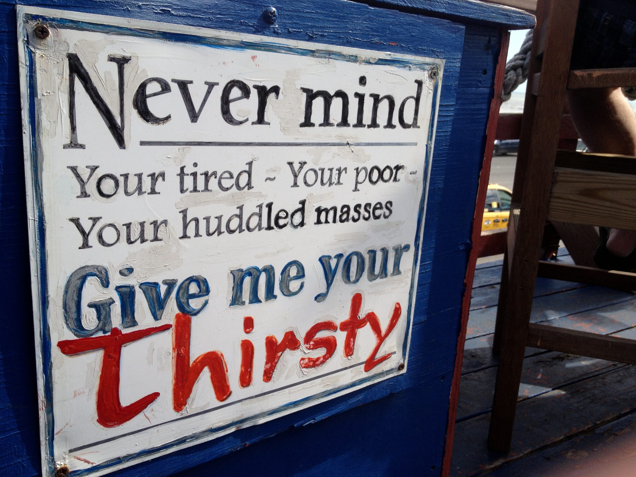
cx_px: 318
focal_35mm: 35
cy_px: 238
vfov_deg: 40.7
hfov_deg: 52.6
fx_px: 643
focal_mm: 4.28
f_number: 2.4
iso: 50
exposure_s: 1/1255
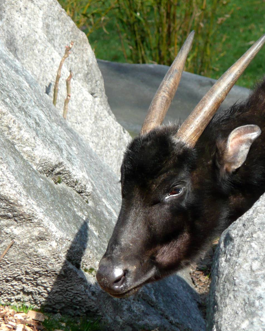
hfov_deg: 4.2
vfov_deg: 5.3
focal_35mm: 365
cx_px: 200
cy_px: 166
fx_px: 3579
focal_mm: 46
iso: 100
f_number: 4.9
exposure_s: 1/160
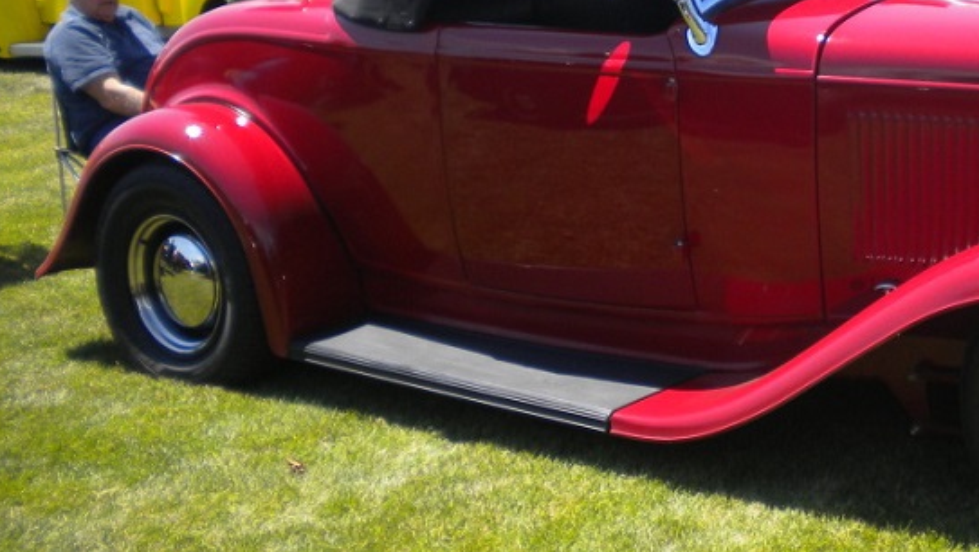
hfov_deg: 27.9
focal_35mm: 74
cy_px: 118
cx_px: 793
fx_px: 1922
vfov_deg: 16.2
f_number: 3.5
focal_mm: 7.4
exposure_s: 1/500
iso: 83
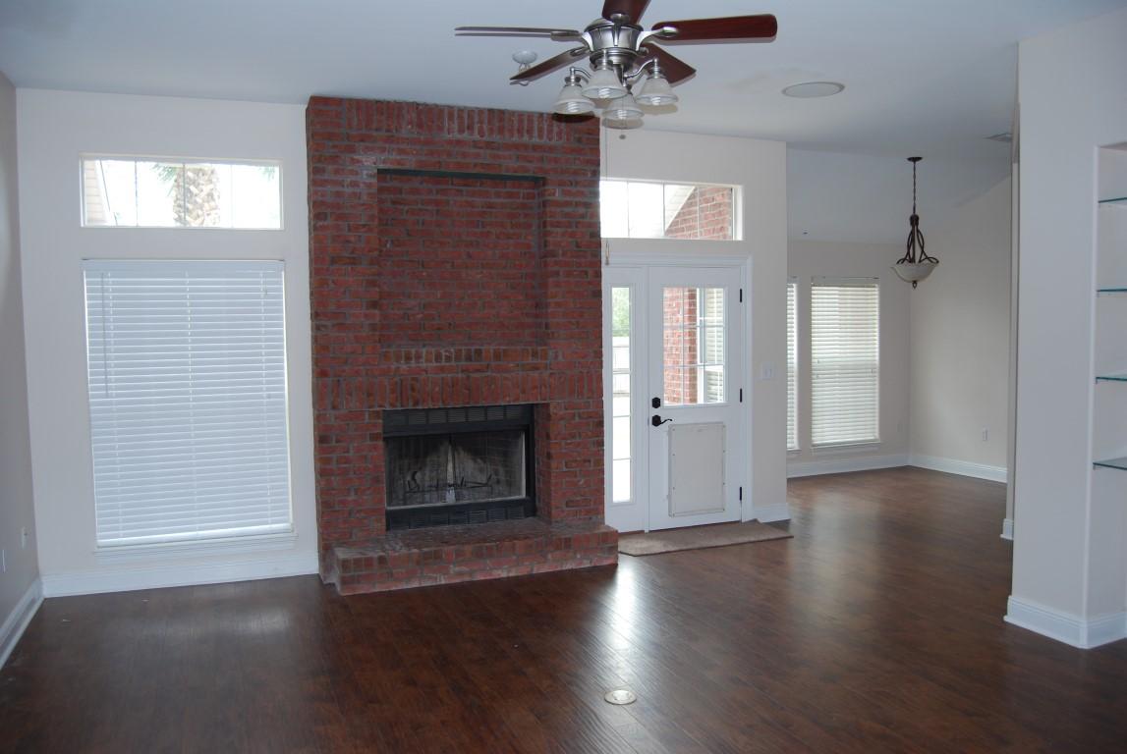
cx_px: 564
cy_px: 377
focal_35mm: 27
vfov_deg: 48.1
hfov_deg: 67.3
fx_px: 846
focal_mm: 18
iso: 200
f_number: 3.5
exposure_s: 1/60
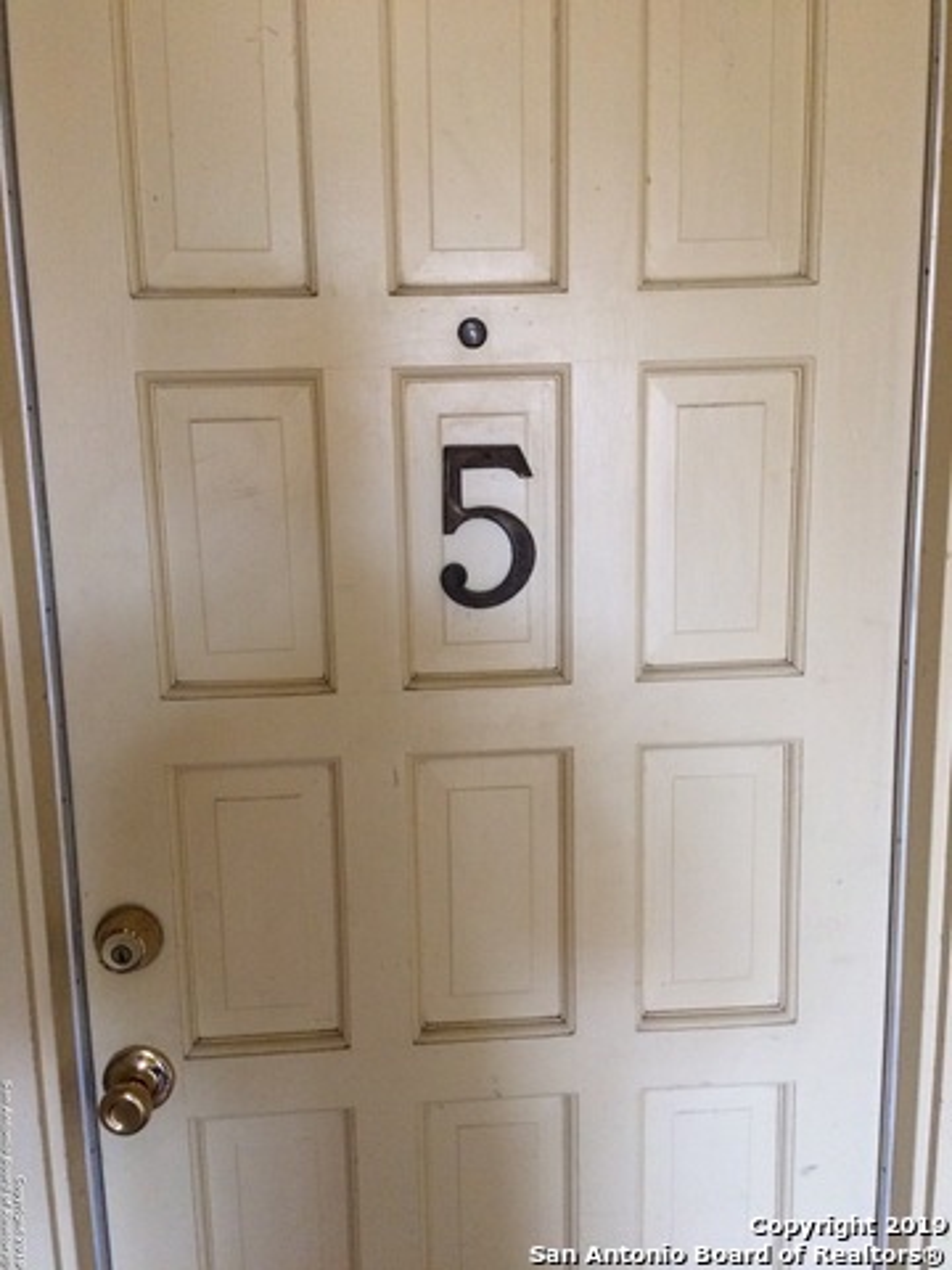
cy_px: 635
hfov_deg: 48.2
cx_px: 476
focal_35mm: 29
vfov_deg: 61.7
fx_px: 1063
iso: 320
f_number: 2.2
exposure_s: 1/30
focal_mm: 4.15
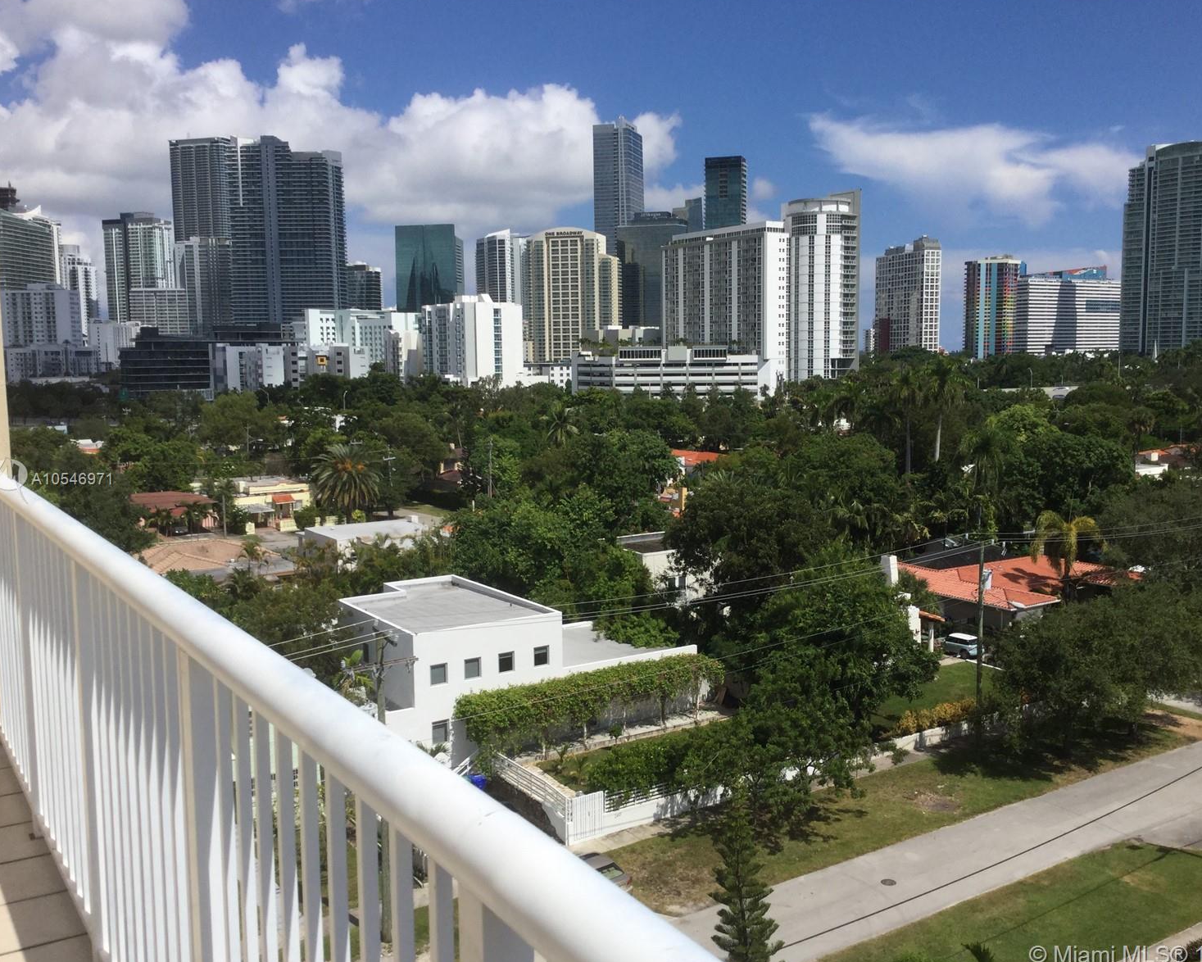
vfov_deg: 44.6
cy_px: 480
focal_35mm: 33
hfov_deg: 54.2
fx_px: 1174
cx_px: 640
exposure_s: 1/2632
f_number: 2.4
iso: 25
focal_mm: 3.3
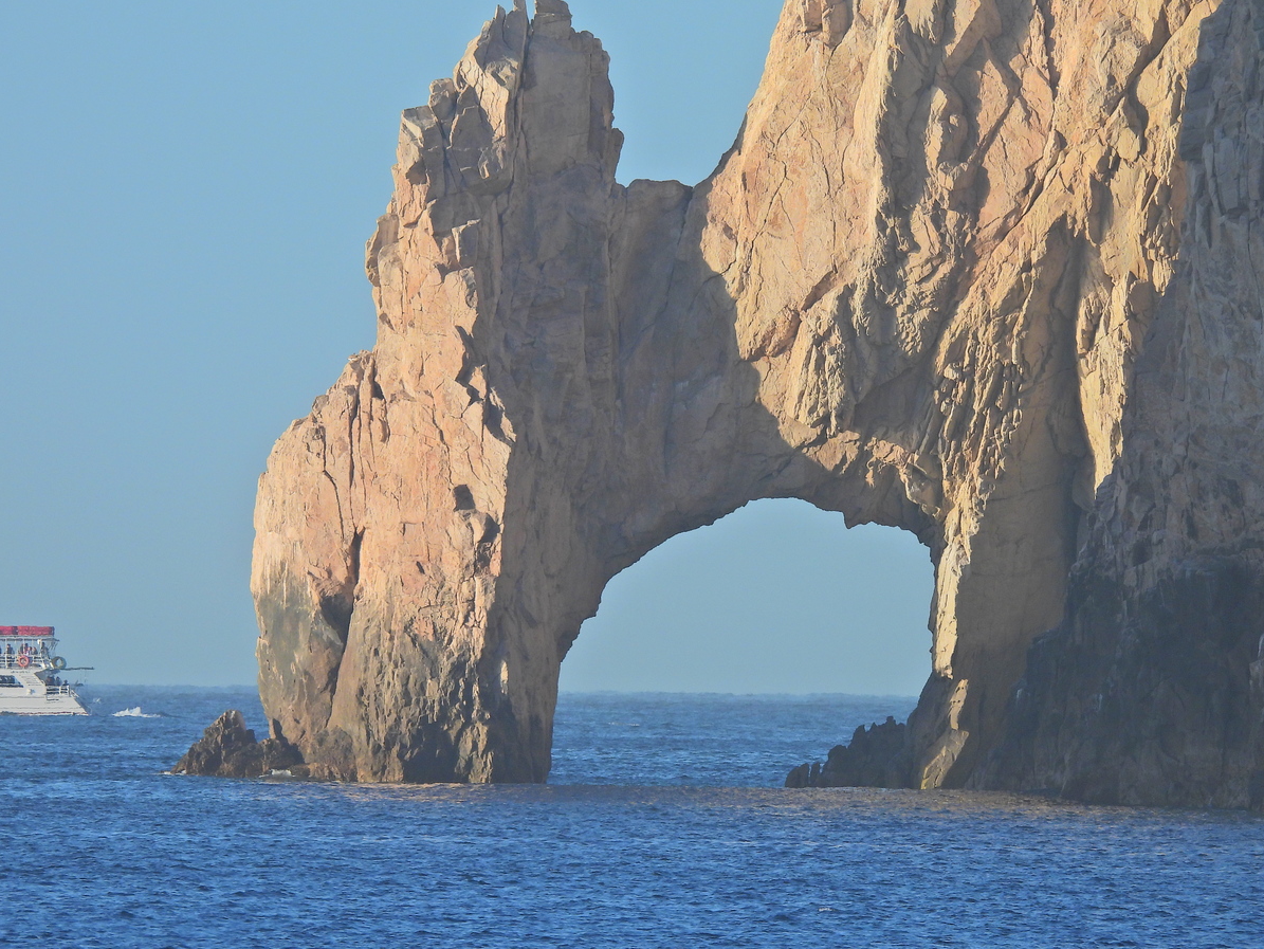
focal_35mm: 696
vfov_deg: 2.1
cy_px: 490
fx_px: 25422
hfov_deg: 2.8
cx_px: 605
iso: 100
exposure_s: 1/640
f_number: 5.6
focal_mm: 116
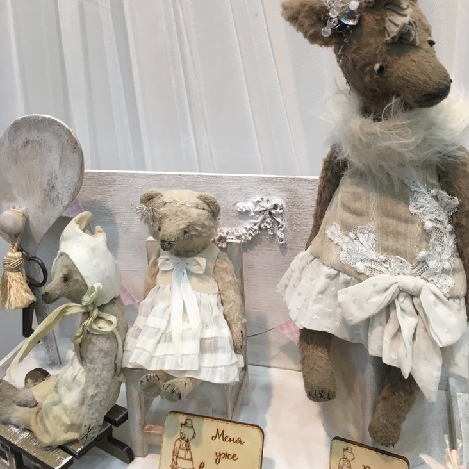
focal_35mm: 35
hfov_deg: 47.2
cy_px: 177
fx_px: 536
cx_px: 237
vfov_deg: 46.8
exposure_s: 1/33
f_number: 2.2
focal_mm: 4.15
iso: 64
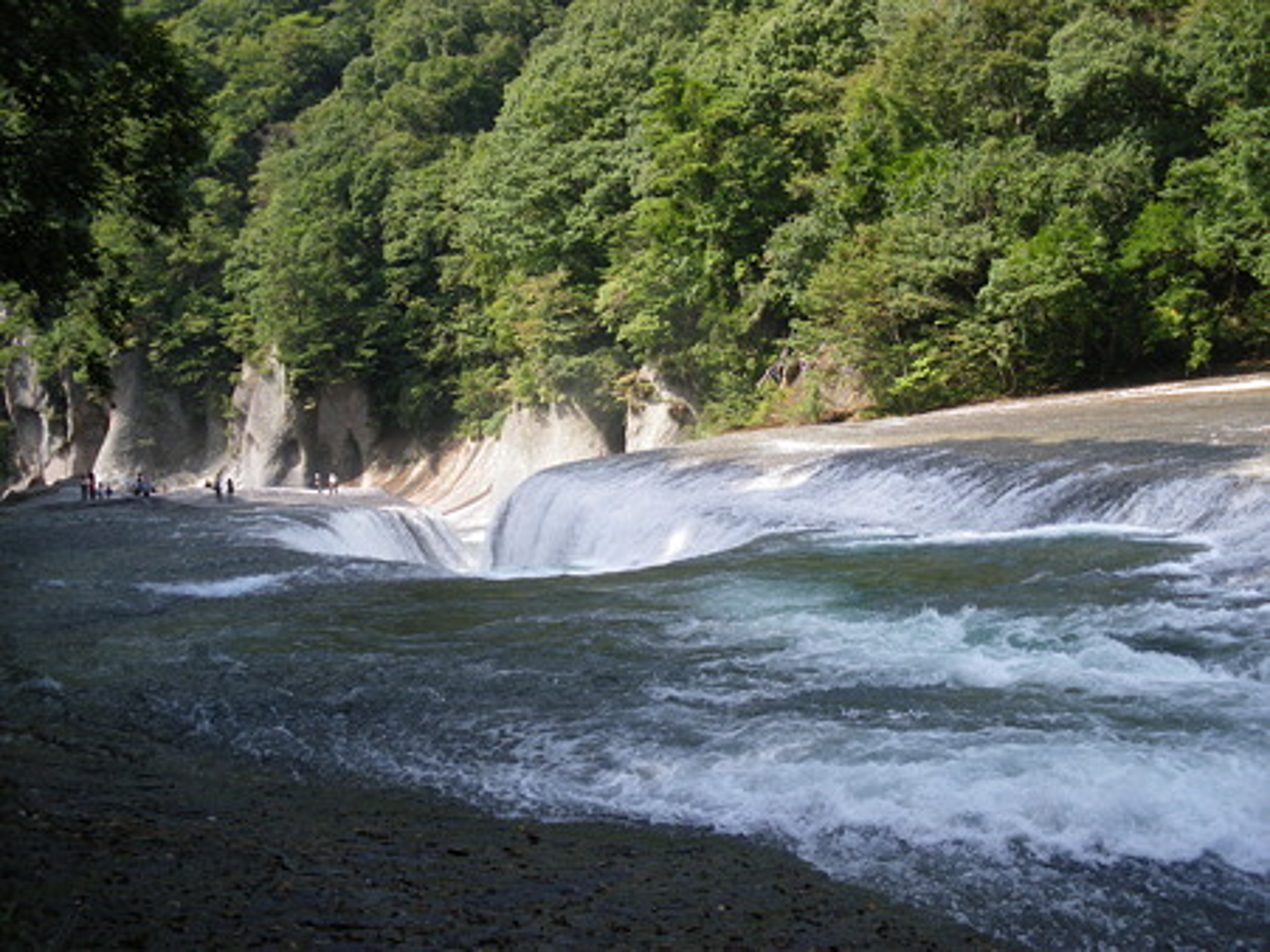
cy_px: 476
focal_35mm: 36
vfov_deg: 39.6
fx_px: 1320
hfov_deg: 51.4
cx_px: 635
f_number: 3.5
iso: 64
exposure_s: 1/200
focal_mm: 6.3
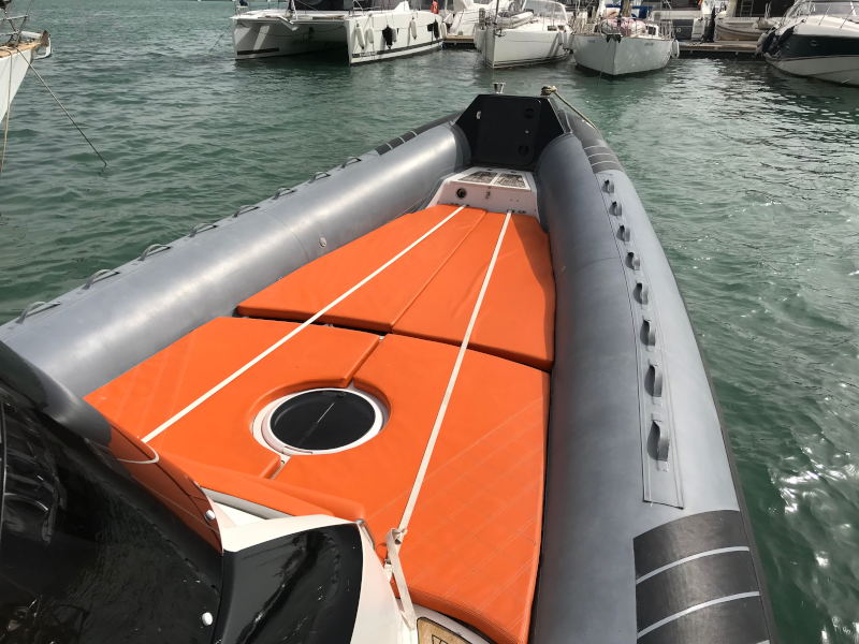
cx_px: 430
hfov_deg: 63.4
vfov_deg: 49.7
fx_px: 695
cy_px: 322
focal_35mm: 28
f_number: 1.8
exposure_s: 1/3195
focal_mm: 3.99
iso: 20
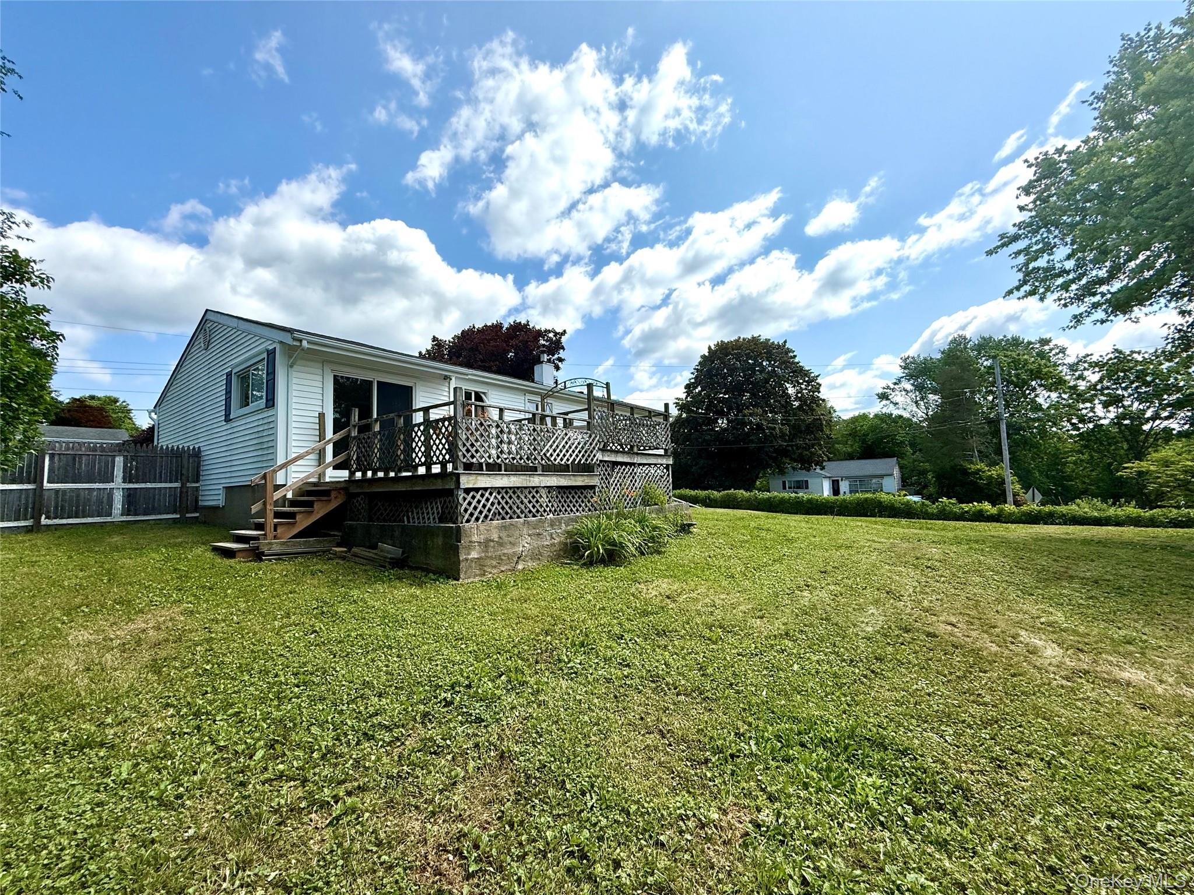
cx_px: 597
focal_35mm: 14
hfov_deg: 102.1
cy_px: 448
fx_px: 483
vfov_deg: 85.7
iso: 50
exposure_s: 1/2841
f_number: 2.2
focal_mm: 2.22
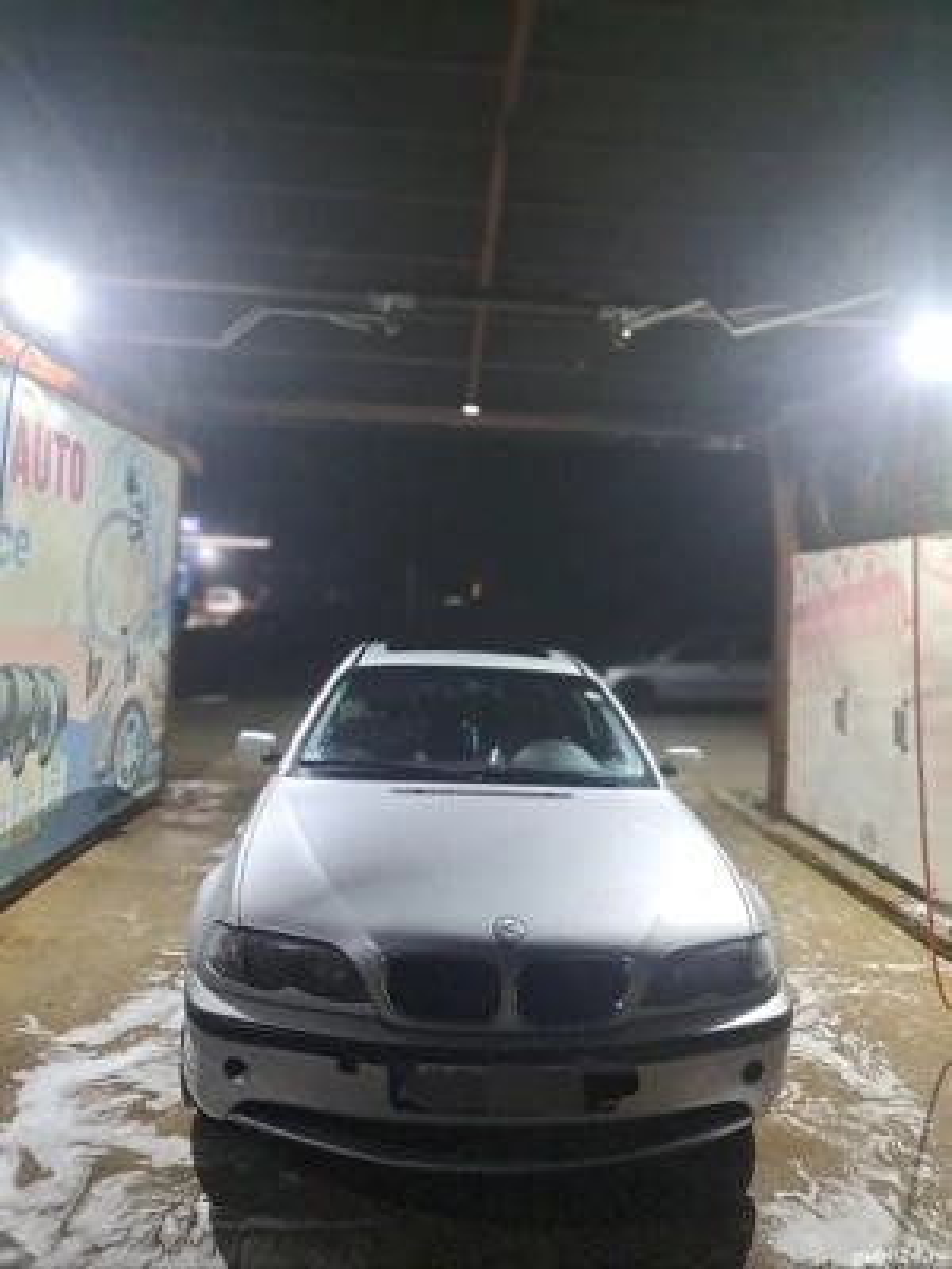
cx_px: 476
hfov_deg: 56.8
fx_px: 880
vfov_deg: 71.6
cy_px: 634
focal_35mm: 24
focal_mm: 5.23
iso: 400
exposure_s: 1/33
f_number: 1.8
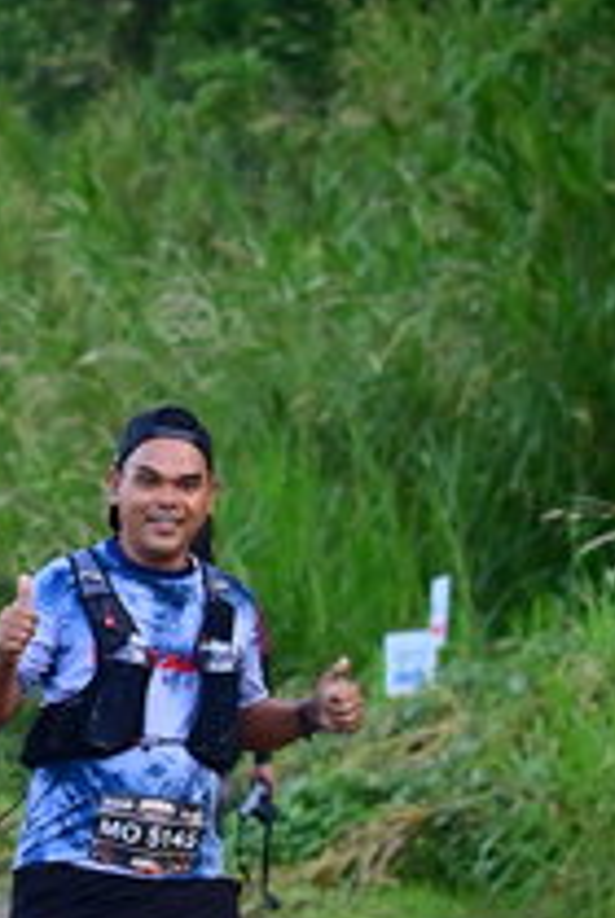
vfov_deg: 10.7
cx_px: 259
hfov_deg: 7.2
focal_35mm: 191
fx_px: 4878
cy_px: 312
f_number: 2
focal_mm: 50
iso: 160
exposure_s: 1/640
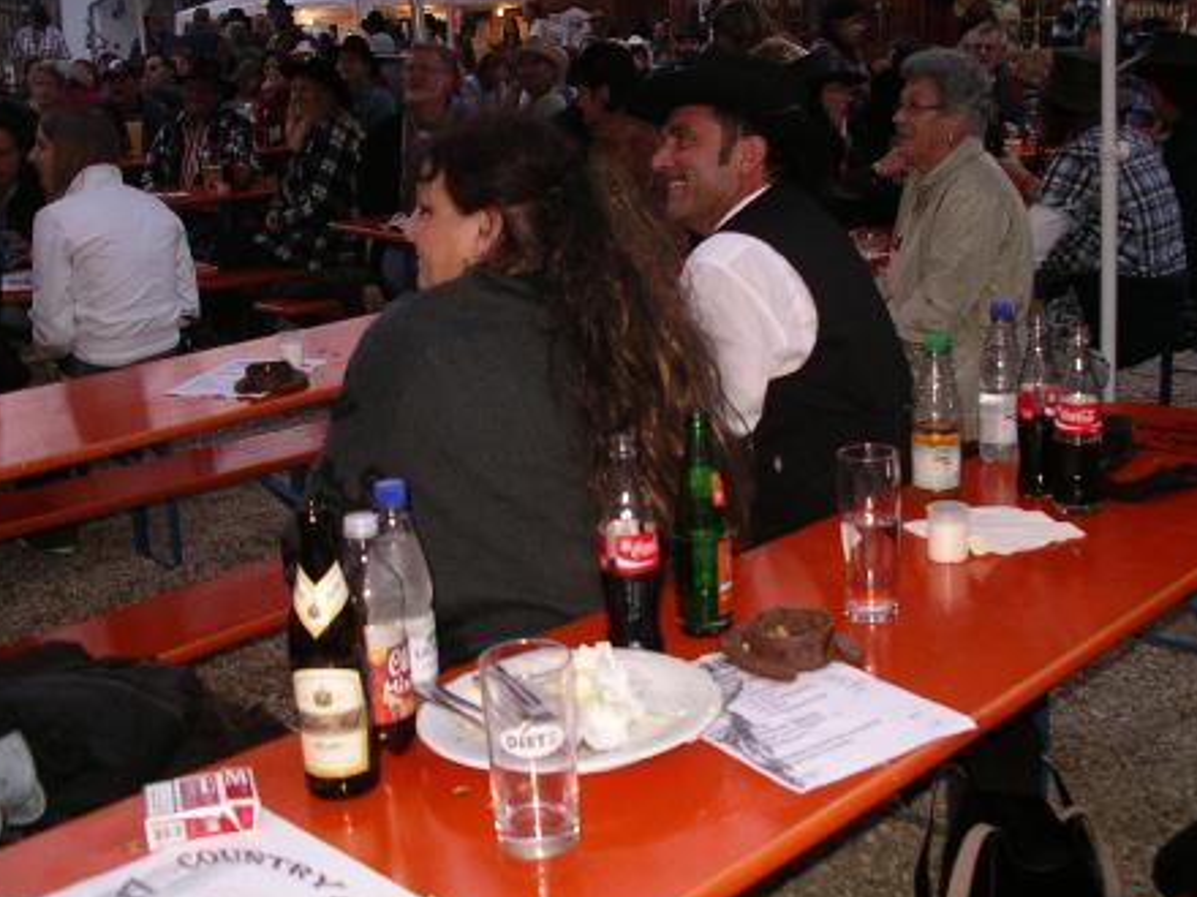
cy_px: 439
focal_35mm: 42
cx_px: 593
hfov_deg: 44.8
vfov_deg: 34.3
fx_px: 1452
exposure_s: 1/40
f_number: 2.8
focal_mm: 7.8
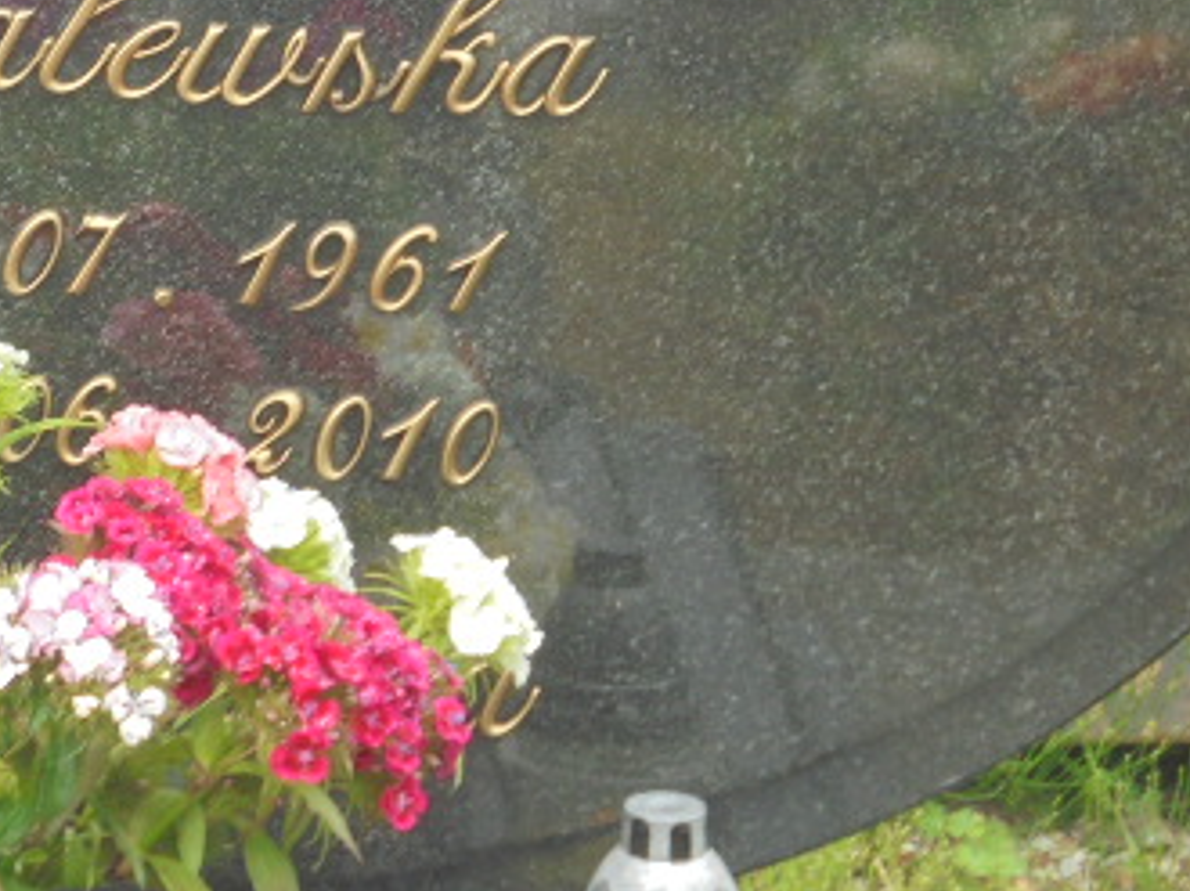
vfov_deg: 9.2
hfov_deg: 12.2
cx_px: 69
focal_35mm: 161
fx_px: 5531
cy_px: 173
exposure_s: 1/30
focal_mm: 14.9
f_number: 6.7
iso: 100
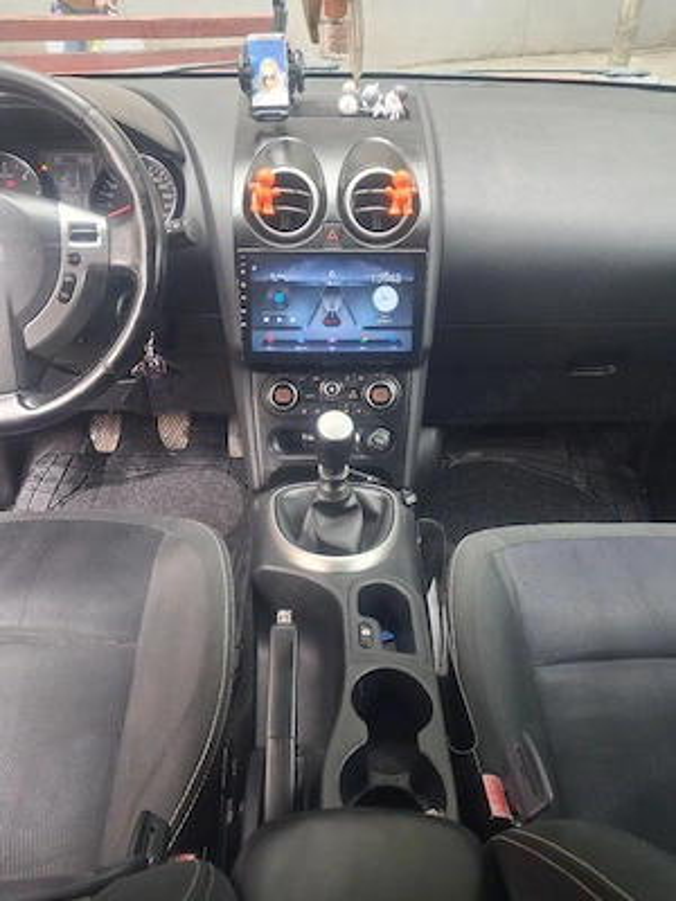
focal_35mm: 27
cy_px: 450
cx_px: 338
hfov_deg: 51.4
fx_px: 703
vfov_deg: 65.3
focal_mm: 4
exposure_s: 1/100
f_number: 1.8
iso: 200
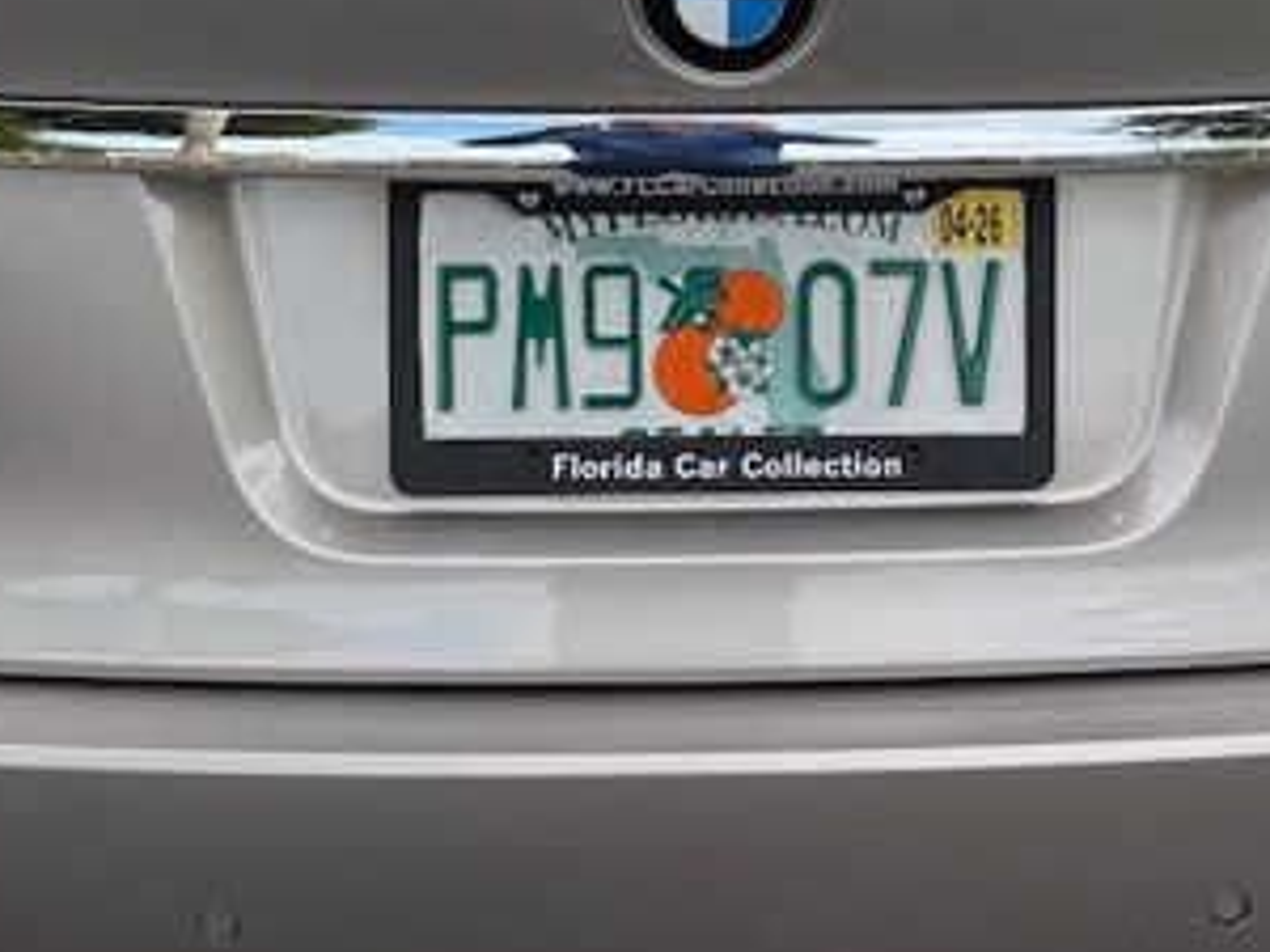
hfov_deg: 23.8
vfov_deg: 17.7
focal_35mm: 82
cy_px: 68
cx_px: 749
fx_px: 3008
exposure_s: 1/849
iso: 80
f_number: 1.78
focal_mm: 6.76
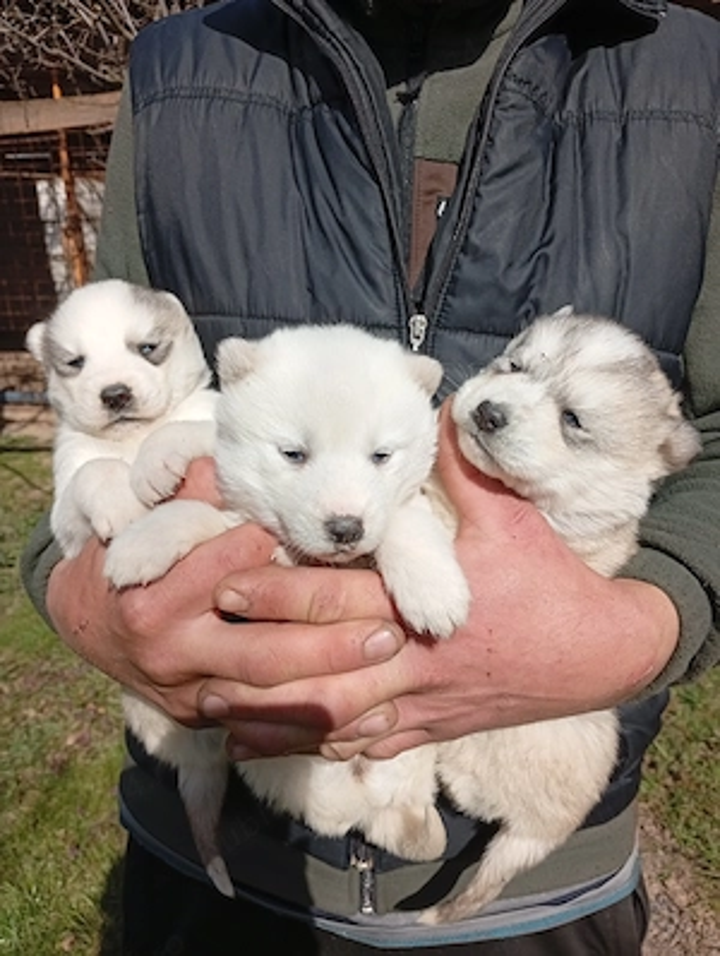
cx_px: 360
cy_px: 478
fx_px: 746
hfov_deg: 51.5
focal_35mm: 27
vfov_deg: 65.2
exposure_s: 1/864
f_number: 1.8
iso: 50
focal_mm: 3.98
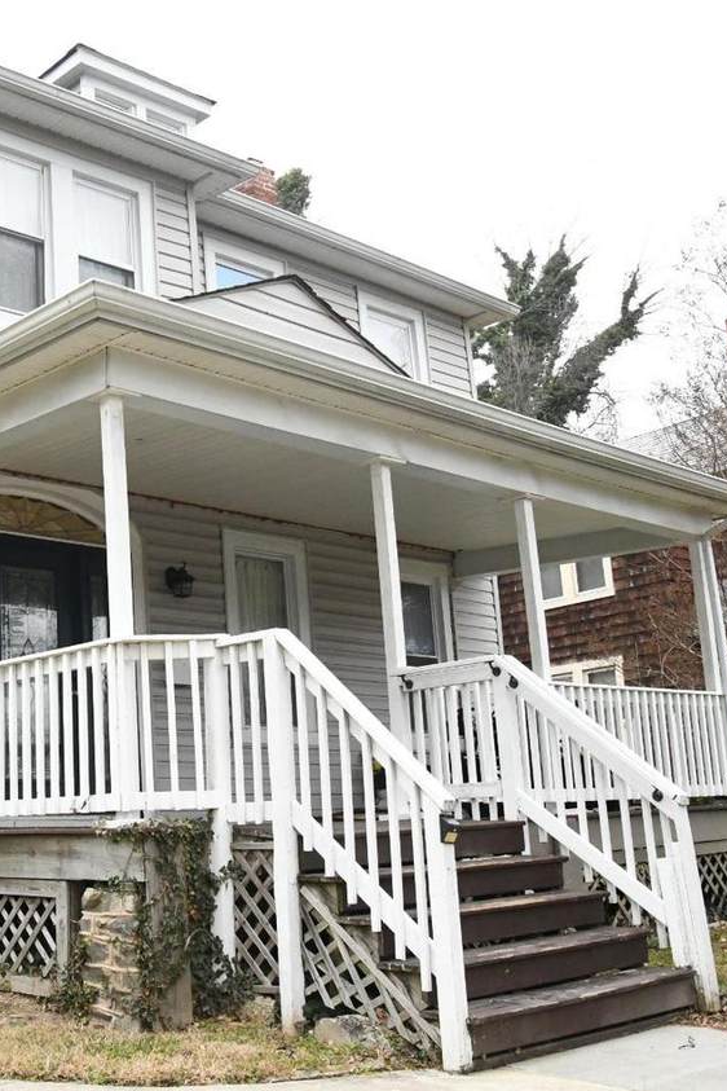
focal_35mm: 41
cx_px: 18
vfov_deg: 47.4
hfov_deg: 30.6
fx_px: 1242
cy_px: 546
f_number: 9
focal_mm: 18
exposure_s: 1/100
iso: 3200
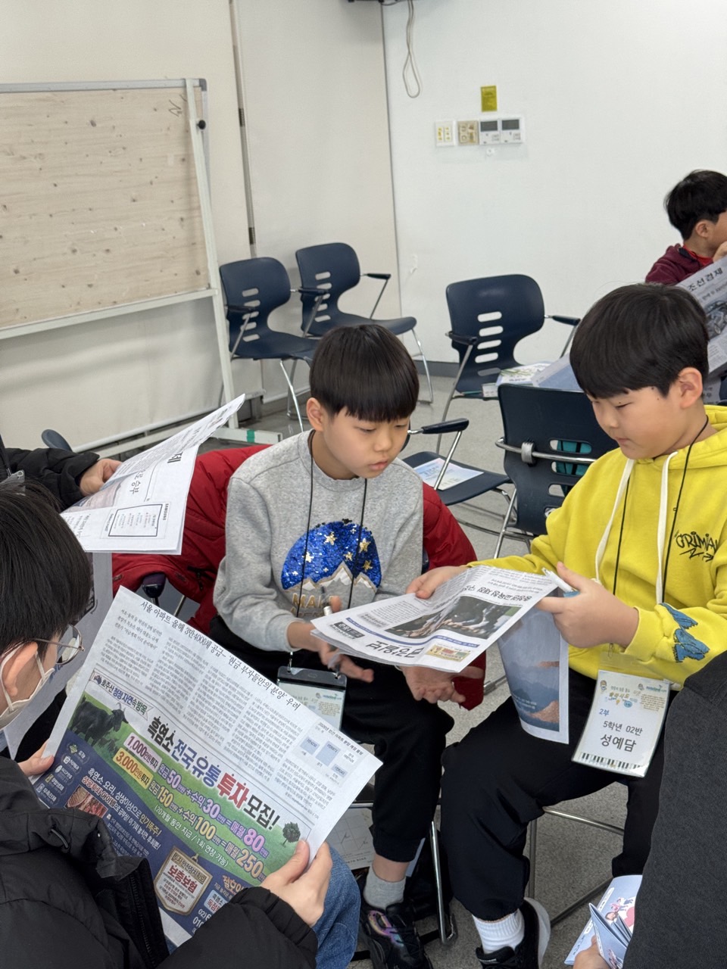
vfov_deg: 39.7
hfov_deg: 30.3
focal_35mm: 48
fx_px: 1344
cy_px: 484
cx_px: 364
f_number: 1.78
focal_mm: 6.76
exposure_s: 1/60
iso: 64
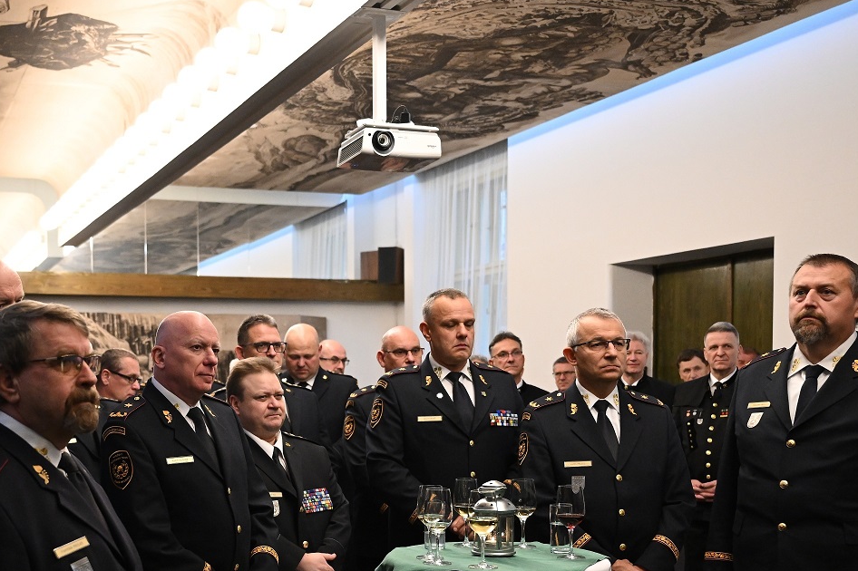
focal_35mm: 46
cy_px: 438
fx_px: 1096
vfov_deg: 28.7
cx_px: 258
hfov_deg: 42.0
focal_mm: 29
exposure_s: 1/320
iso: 4000
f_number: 3.2
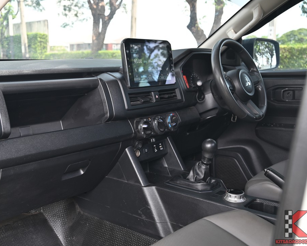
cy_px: 122
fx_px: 372
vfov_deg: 36.5
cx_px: 134
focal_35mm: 41
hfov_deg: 44.7
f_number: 5.6
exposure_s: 1/30
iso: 200
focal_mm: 36
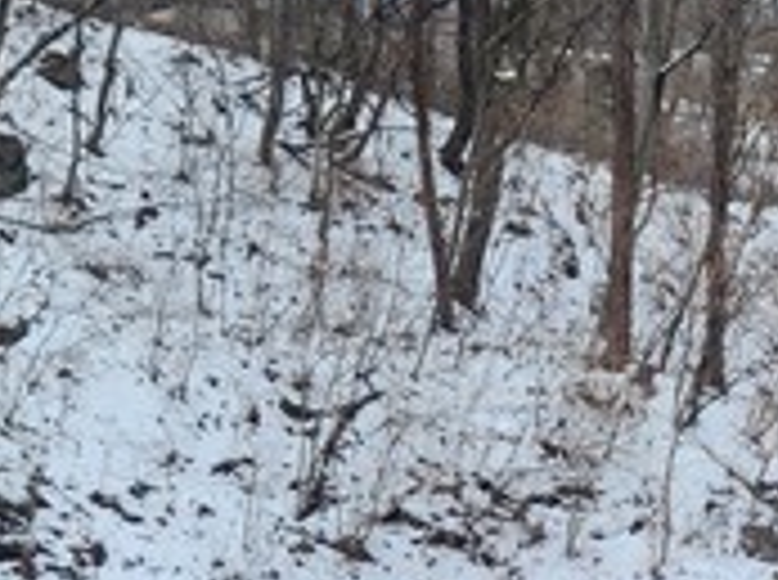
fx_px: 1794
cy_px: 737
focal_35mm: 80
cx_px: 729
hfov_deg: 23.7
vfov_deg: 17.3
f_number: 1.8
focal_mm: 5.4
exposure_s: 1/559
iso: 20
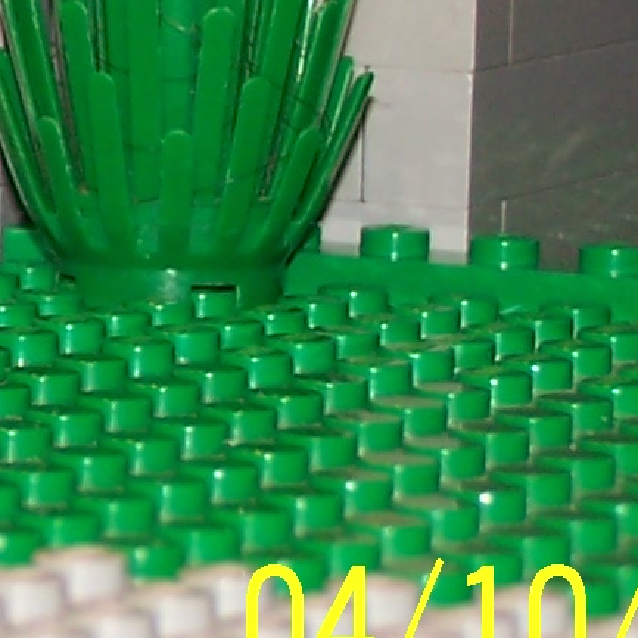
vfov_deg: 4.9
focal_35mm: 353
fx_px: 7361
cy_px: -337
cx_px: -561
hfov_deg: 4.9
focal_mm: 12.4
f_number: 3.2
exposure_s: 1/60
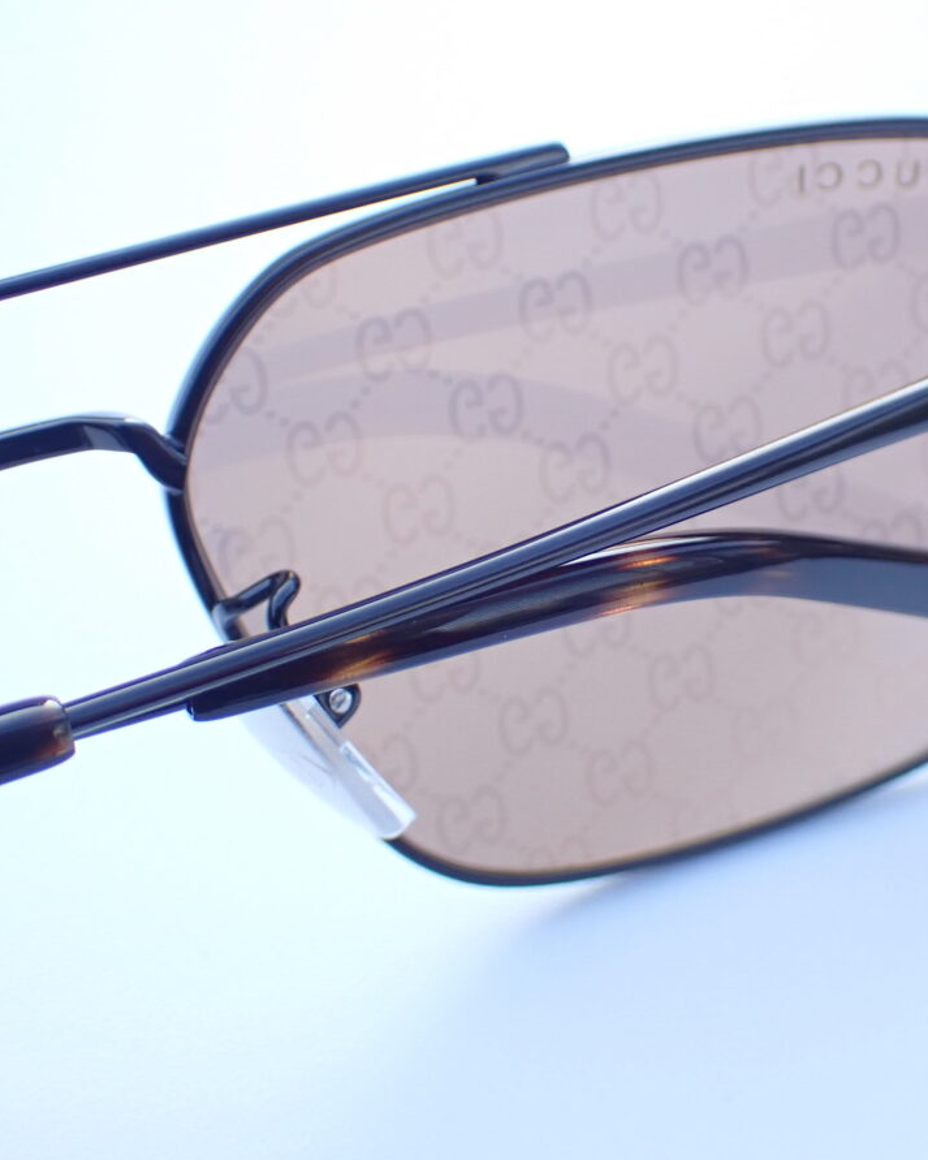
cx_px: 582
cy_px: 583
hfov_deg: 21.5
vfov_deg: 26.8
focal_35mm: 71
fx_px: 2437
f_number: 3.3
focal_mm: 9.65
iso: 250
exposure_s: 1/200
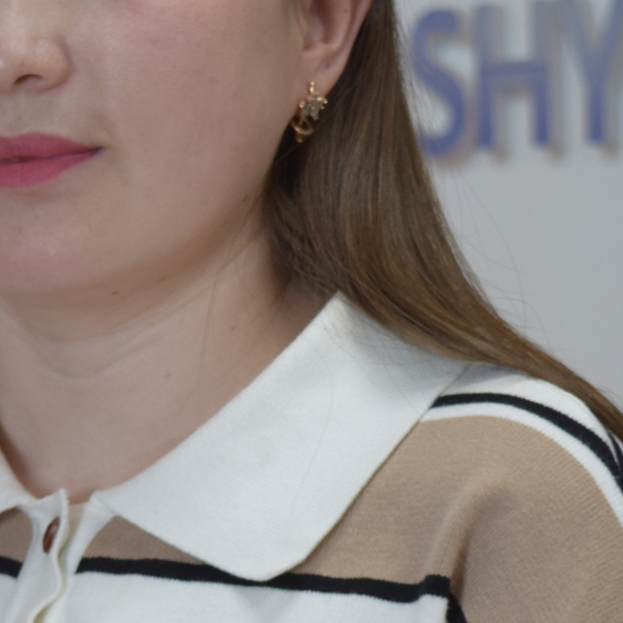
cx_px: 136
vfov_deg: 6.4
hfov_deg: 6.4
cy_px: 473
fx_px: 5539
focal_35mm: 272
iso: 400
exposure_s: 1/60
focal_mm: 45
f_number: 5
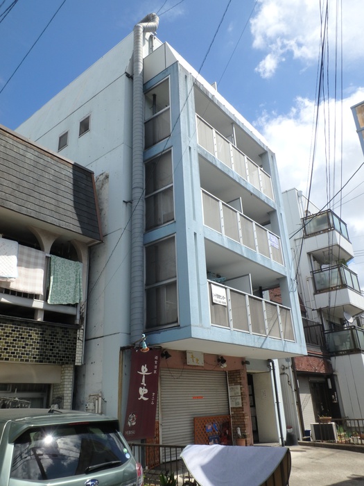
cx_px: 182
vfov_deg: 63.4
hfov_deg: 49.7
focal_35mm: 28
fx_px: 393
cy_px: 243
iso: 125
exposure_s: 1/800
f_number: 4.4
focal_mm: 5
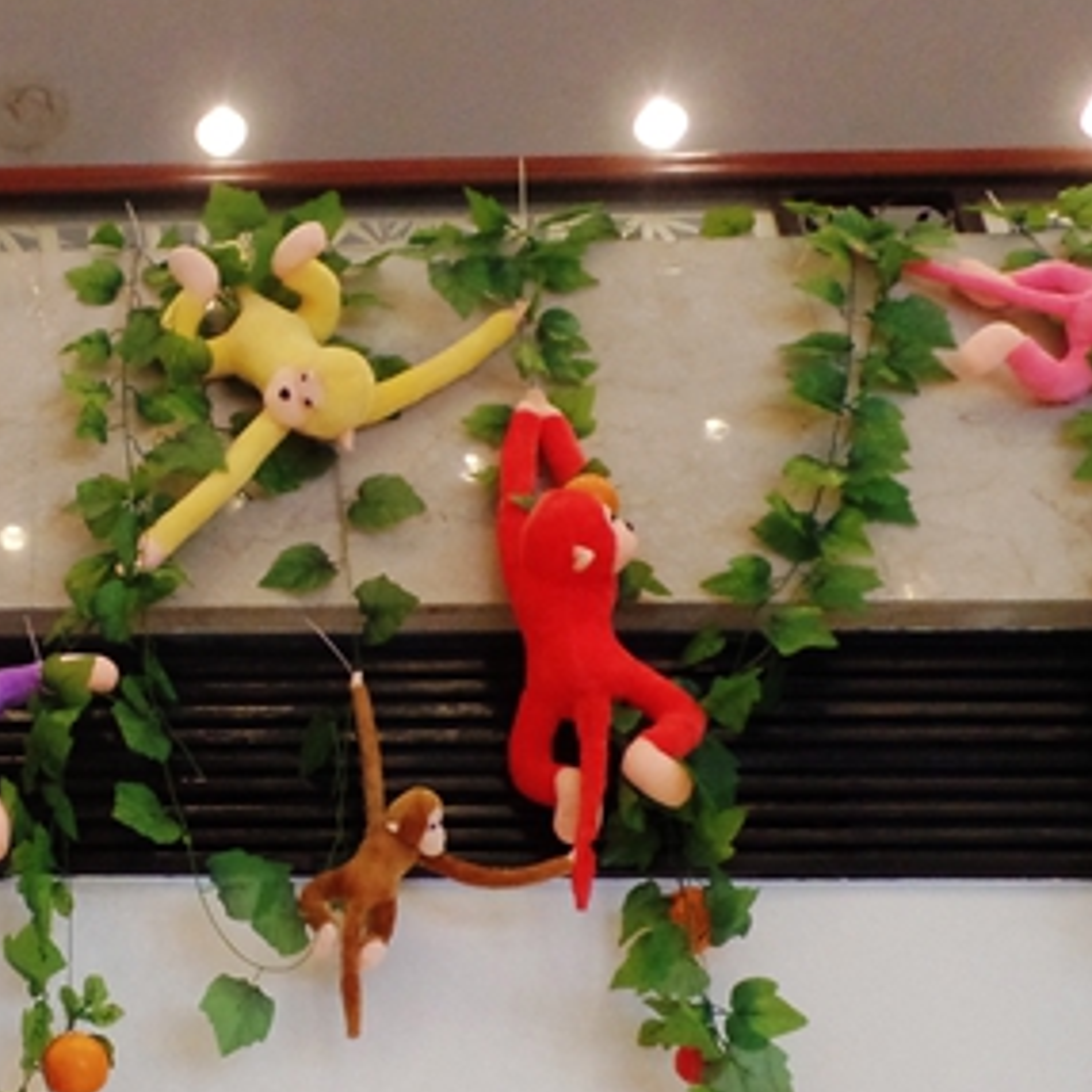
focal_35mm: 64
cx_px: -46
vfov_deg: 26.8
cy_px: 640
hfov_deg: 25.3
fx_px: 2284
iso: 320
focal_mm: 4.1
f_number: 2.8
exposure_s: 1/30
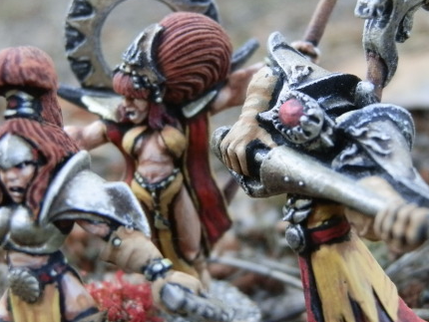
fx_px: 942
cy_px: 131
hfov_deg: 25.6
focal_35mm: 76
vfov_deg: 19.4
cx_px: 233
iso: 400
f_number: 3.7
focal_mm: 10.99
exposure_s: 1/100
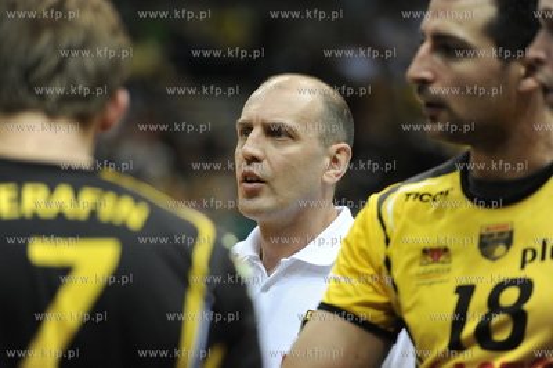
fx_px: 3070
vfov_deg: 6.9
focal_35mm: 200
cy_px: 184
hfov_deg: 10.3
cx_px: 276
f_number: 2.8
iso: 4000
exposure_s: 1/2000
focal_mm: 200
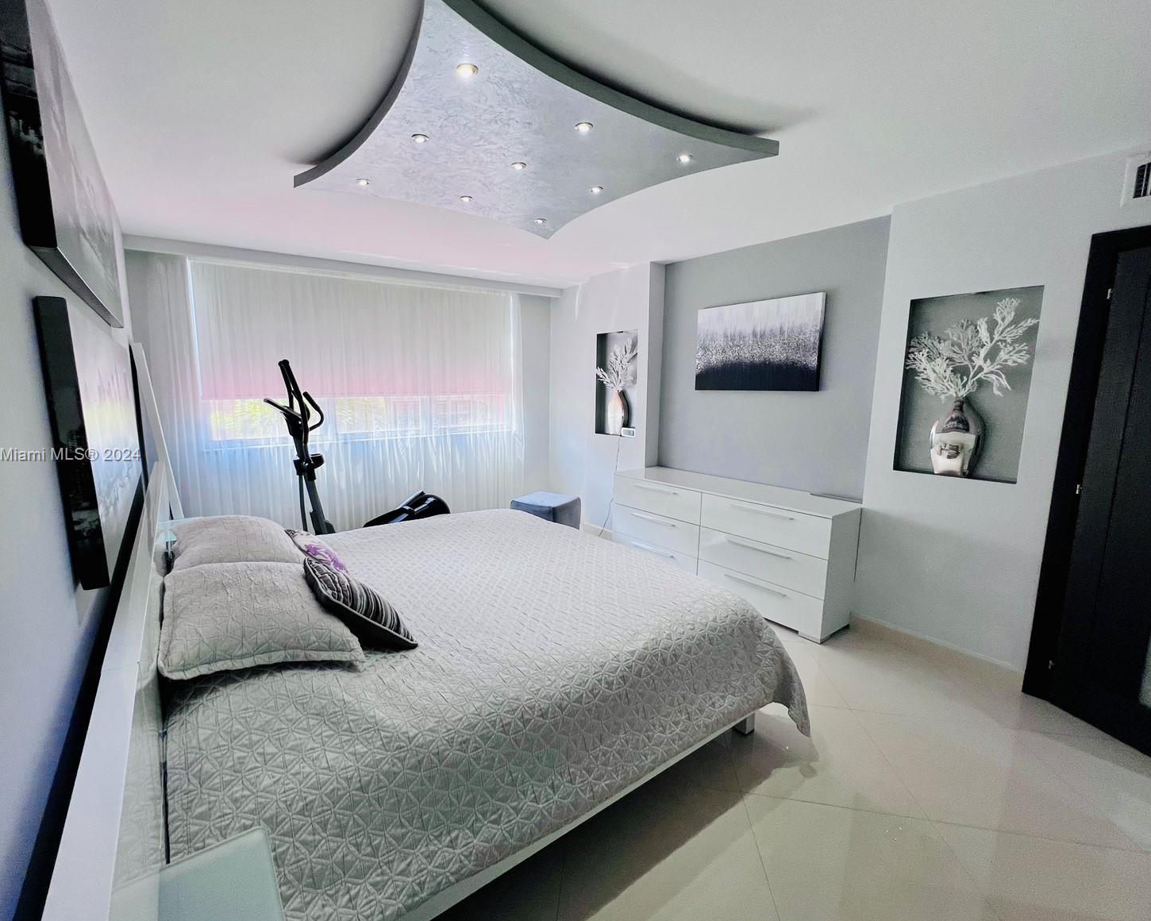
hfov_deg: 100.4
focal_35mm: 14
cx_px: 522
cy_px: 456
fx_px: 477
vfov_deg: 88.0
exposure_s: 1/120
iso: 50
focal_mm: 1.57
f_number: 1.8
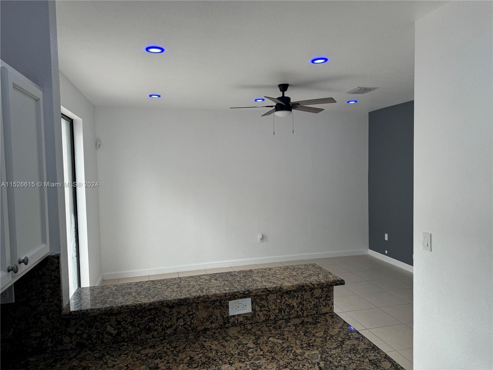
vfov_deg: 56.8
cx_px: 246
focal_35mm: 24
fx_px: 342
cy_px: 185
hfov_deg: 71.6
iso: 80
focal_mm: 6.76
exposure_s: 1/341
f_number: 1.78
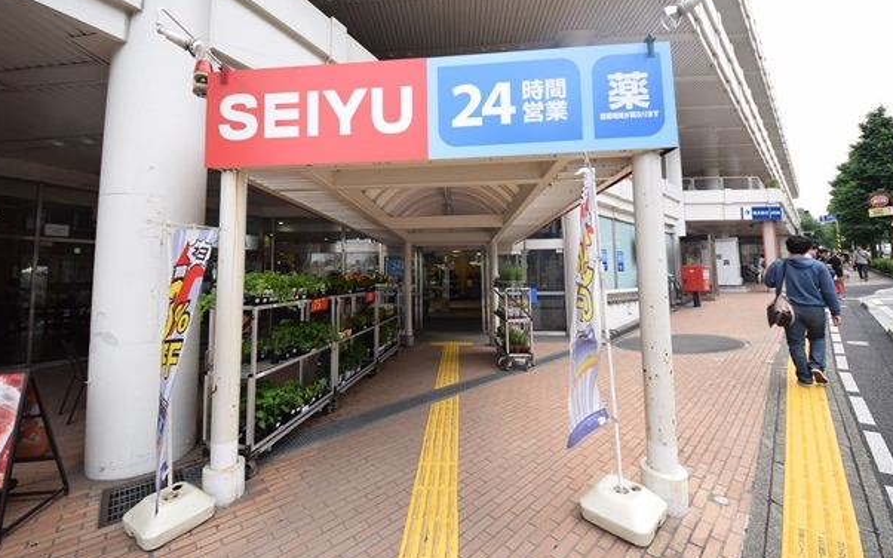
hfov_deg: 109.3
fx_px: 316
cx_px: 432
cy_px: 253
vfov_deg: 82.6
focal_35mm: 13
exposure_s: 1/125
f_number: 5.6
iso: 100
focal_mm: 8
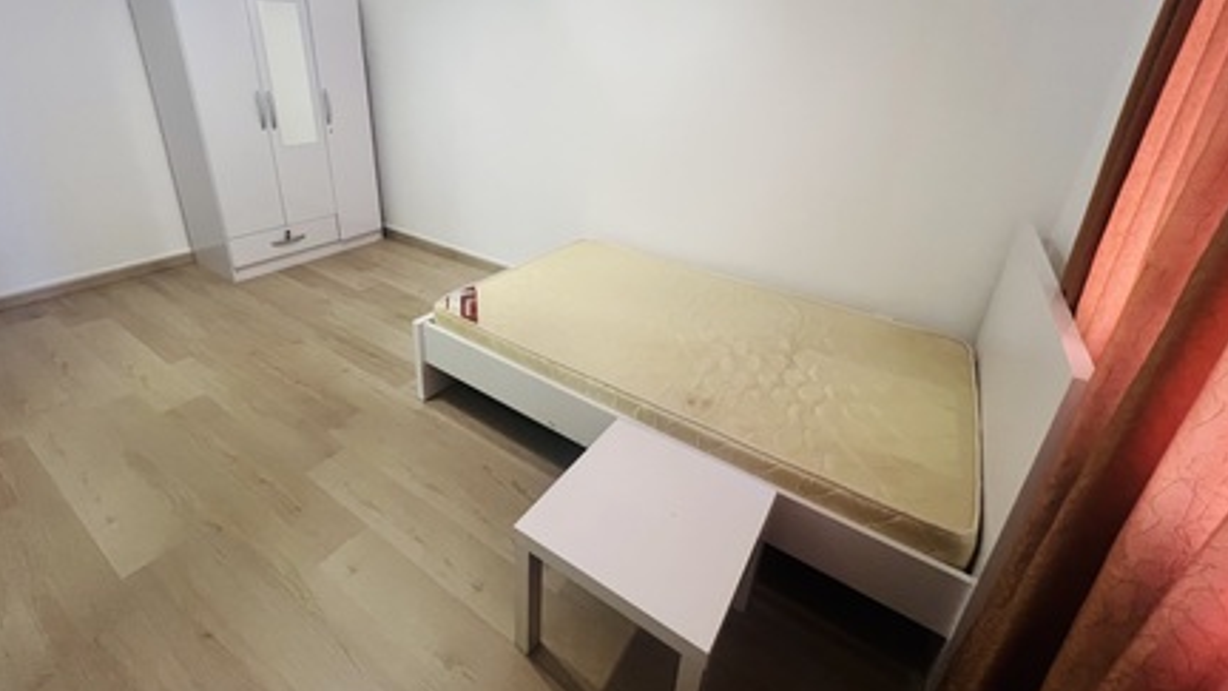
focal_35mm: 15
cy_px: 257
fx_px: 488
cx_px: 587
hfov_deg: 102.9
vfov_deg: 69.4
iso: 200
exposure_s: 1/50
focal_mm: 1.57
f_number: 1.8
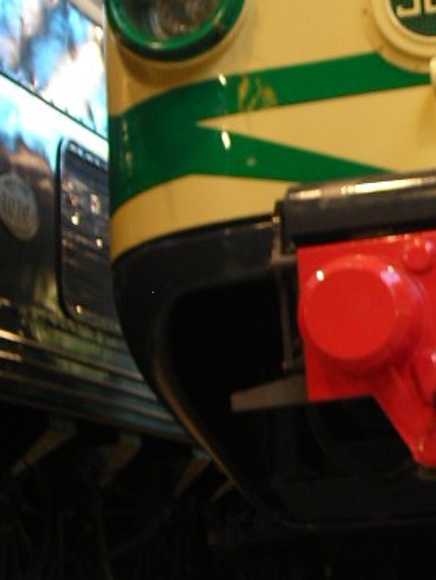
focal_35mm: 104
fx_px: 1745
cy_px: 234
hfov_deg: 13.8
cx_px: 549
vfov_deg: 18.9
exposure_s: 1/4.1
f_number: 3.2
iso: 67
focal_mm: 6.3
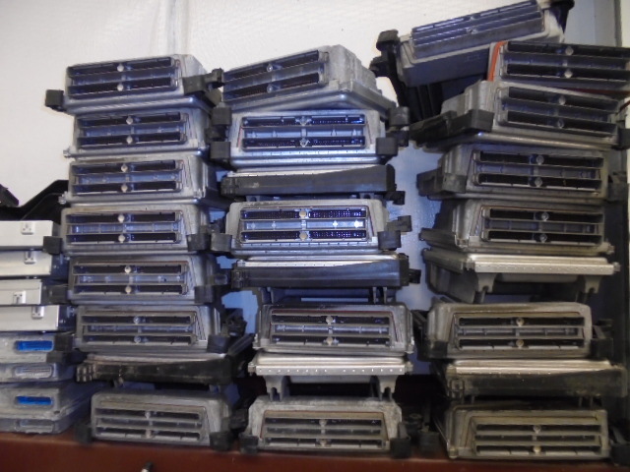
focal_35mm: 26
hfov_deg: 67.3
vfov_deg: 53.1
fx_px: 473
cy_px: 236
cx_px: 315
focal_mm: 4.6
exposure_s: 1/40
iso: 320
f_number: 3.5
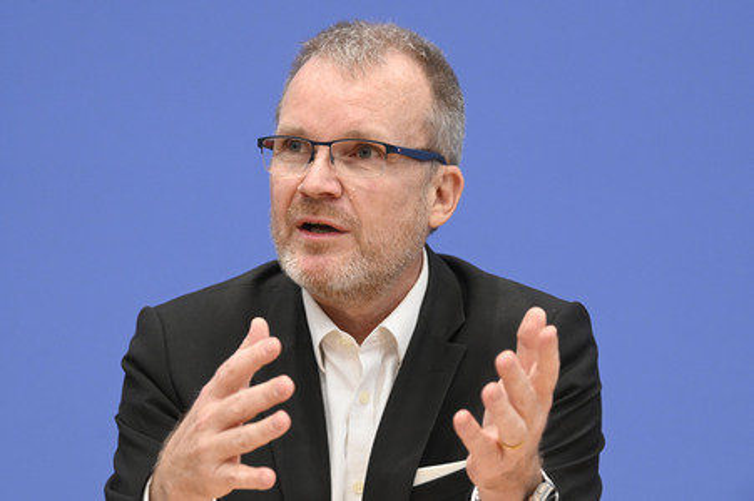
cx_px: 377
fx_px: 2721
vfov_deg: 10.5
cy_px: 250
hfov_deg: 15.8
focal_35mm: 130
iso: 5000
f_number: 5.6
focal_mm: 130
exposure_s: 1/500
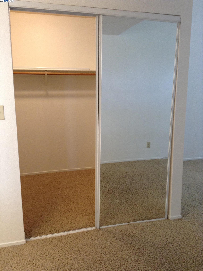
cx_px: 102
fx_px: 259
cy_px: 136
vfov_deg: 55.4
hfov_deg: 42.8
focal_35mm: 33
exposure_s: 1/24
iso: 64
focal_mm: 3.3
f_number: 2.4
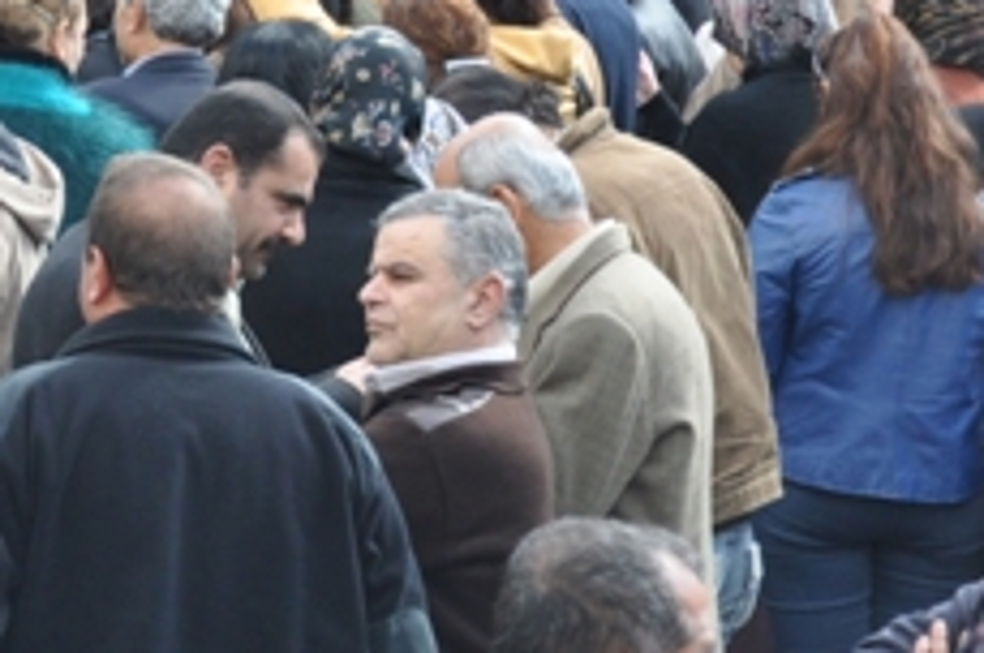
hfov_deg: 8.5
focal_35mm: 236
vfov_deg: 5.8
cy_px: -204
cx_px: -692
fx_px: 6435
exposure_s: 1/320
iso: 500
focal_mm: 45
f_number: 9
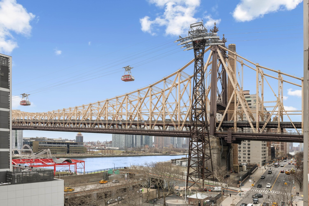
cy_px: 103
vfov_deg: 45.0
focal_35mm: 29
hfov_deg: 63.7
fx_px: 249
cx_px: 154
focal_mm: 29
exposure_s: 1/80
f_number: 13
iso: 160
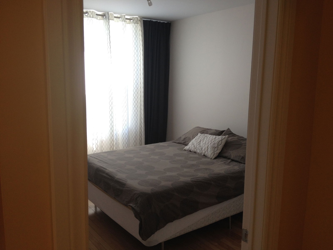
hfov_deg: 52.6
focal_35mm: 35
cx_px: 166
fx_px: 337
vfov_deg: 40.7
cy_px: 125
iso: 64
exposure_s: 1/40
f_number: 2.4
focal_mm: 4.28
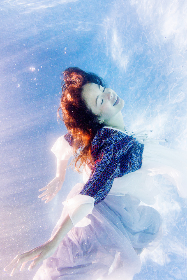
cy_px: 140
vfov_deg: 63.7
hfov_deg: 45.0
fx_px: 226
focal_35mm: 29
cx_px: 94
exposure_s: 1/320
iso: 200
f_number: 4
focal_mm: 11
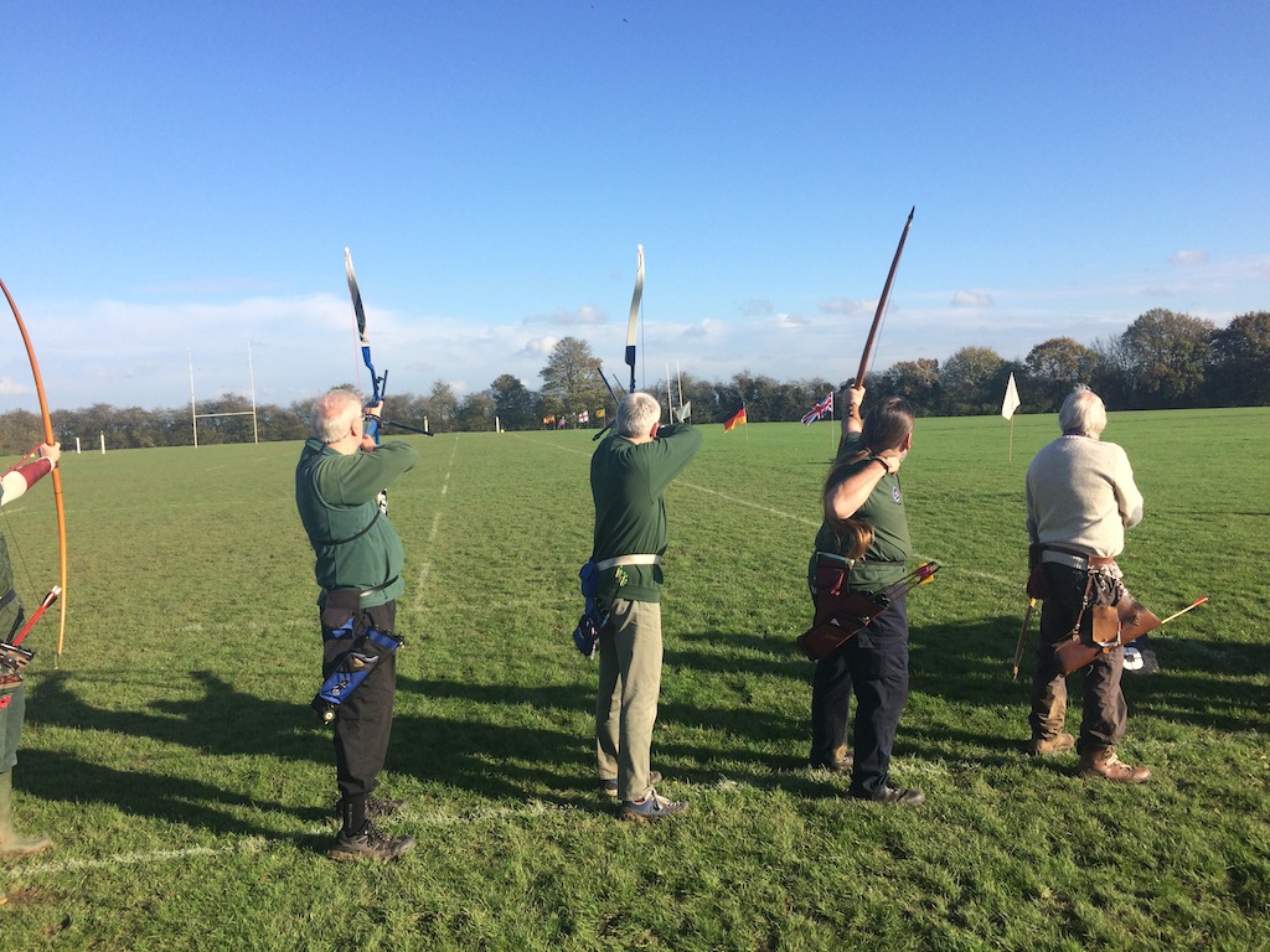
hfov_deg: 61.7
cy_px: 476
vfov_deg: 48.2
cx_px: 635
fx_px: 1064
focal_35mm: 29
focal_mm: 4.15
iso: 32
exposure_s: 1/1368
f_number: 2.2
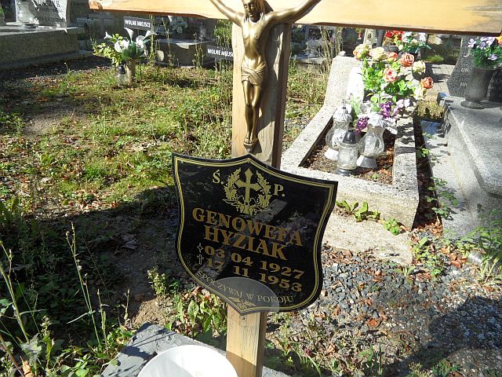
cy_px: 188
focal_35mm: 24
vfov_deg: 56.8
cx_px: 251
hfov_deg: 71.6
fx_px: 348
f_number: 3.2
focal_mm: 3.9
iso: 80
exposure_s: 1/500
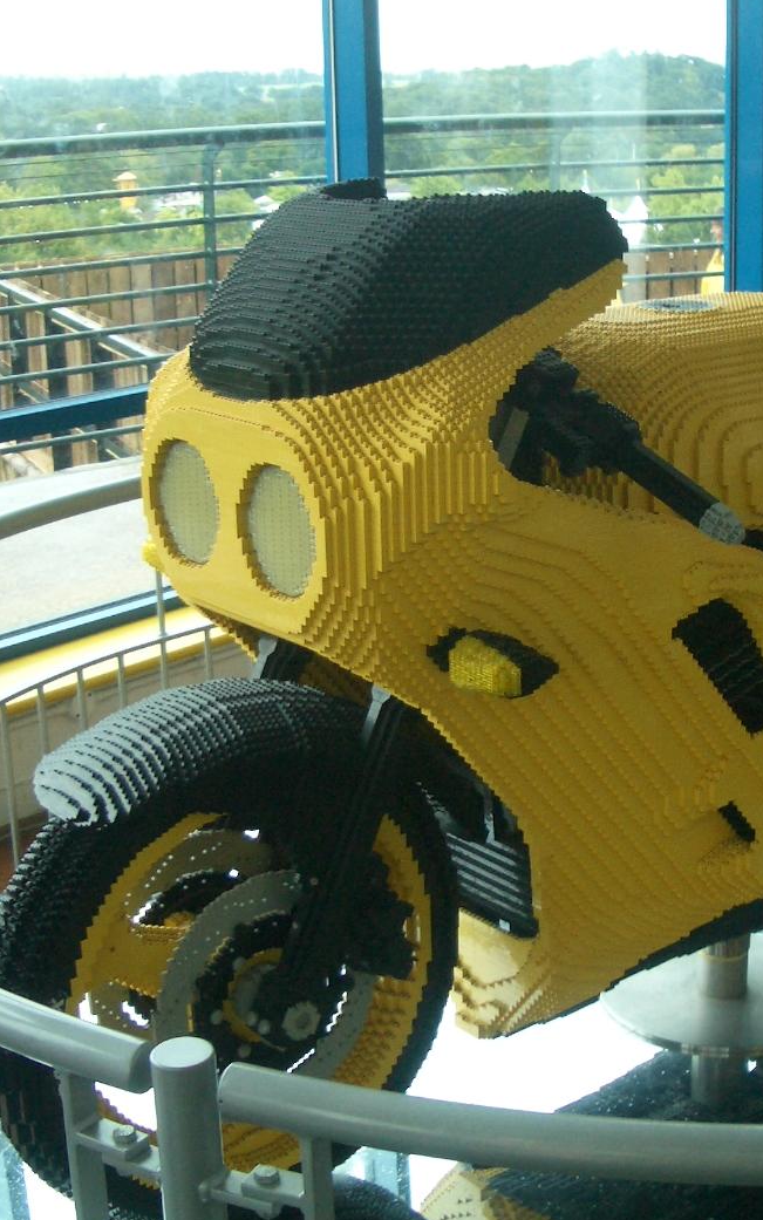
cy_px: 580
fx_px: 1896
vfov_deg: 35.7
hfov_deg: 22.6
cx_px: 541
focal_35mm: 57
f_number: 2.6
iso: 100
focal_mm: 5.8
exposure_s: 1/60
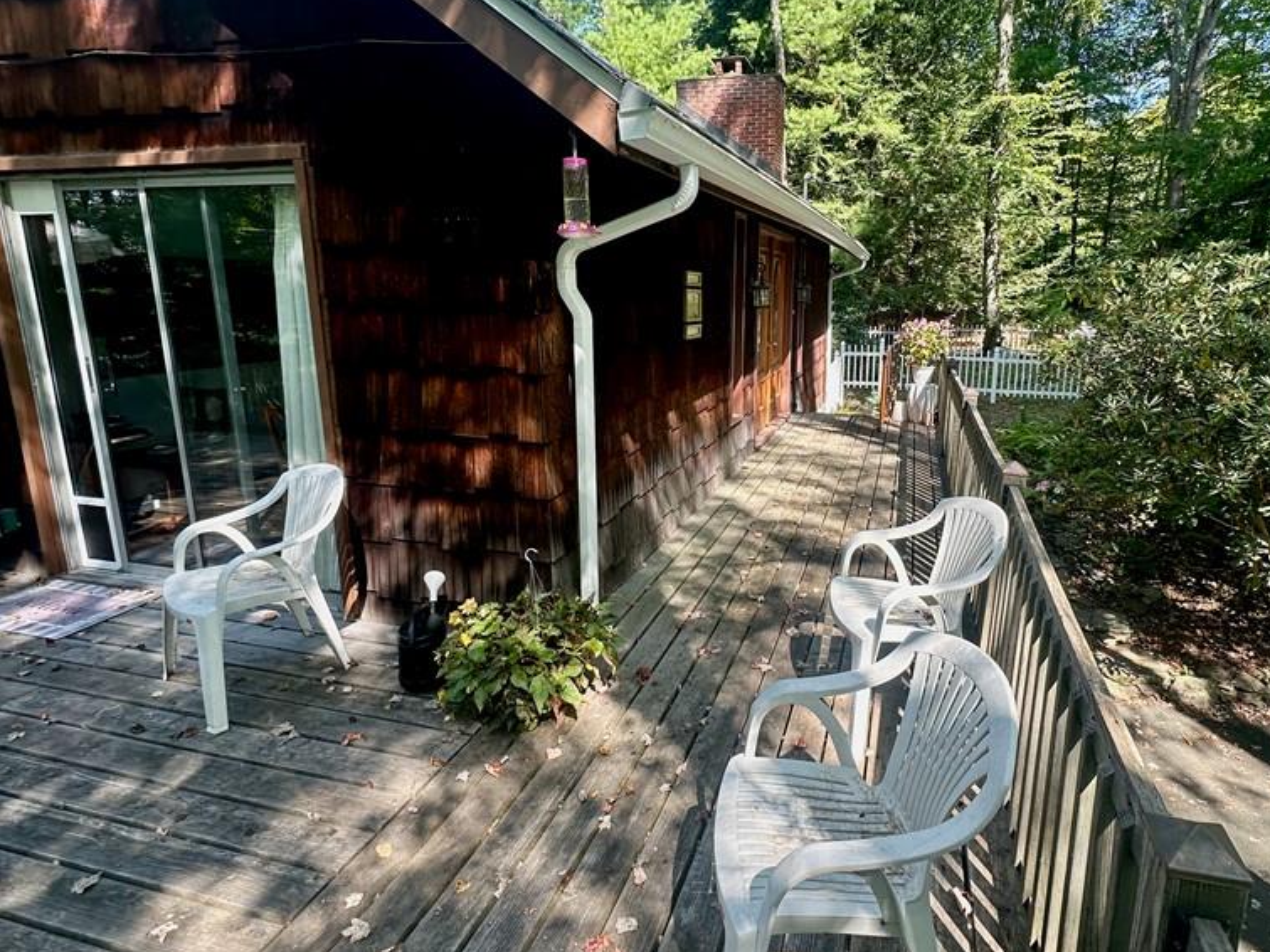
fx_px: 697
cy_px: 422
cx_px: 752
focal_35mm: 19
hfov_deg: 83.8
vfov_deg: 68.5
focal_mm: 2.22
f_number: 2.2
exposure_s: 1/146
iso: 40
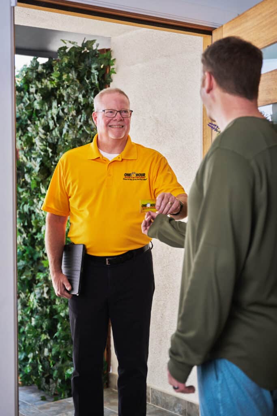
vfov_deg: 35.0
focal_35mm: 57
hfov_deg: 23.7
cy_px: 208
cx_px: 138
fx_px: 659
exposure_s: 1/200
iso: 250
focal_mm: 57.1
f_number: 2.8
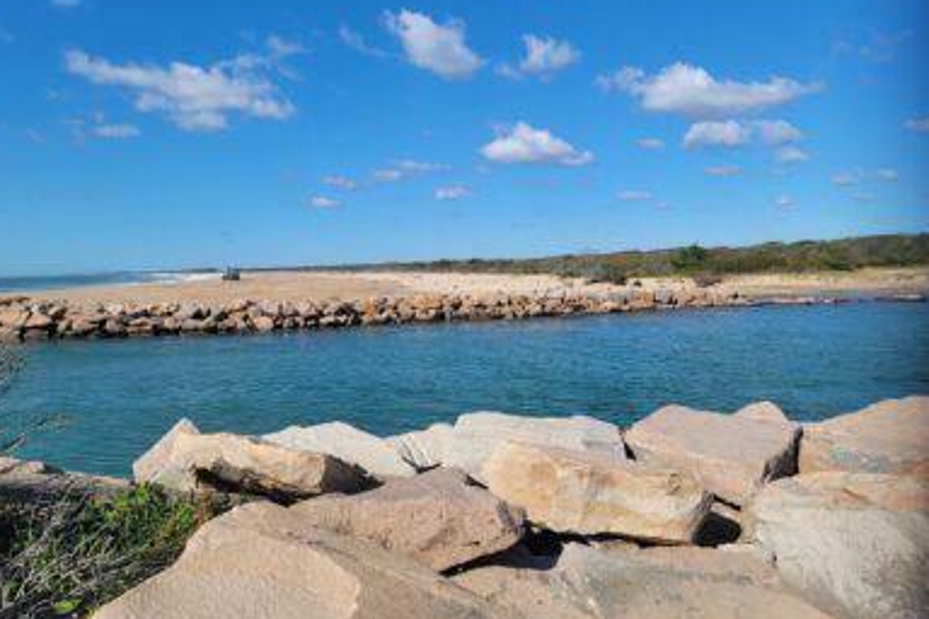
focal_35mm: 26
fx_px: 671
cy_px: 293
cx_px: 452
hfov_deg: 69.4
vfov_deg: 49.5
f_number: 1.8
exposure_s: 1/1262
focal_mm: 6.7
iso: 16
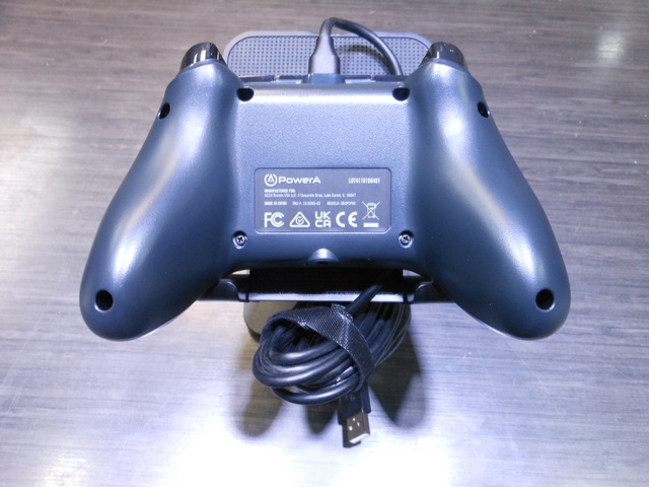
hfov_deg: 63.4
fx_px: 525
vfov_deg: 49.7
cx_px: 324
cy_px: 244
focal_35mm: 28
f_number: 3.7
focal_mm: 5
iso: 400
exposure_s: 1/30
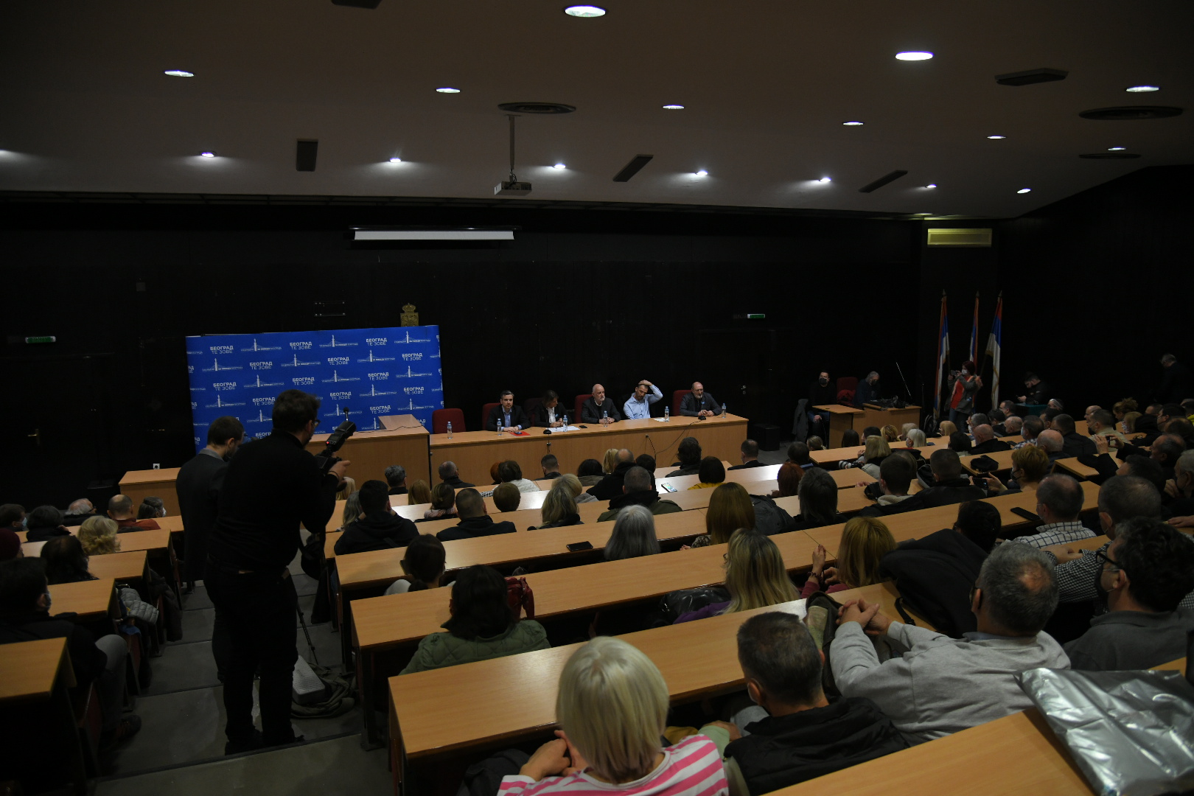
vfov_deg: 53.1
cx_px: 597
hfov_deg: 73.7
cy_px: 398
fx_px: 796
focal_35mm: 24
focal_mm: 24
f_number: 4
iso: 1600
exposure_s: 1/125
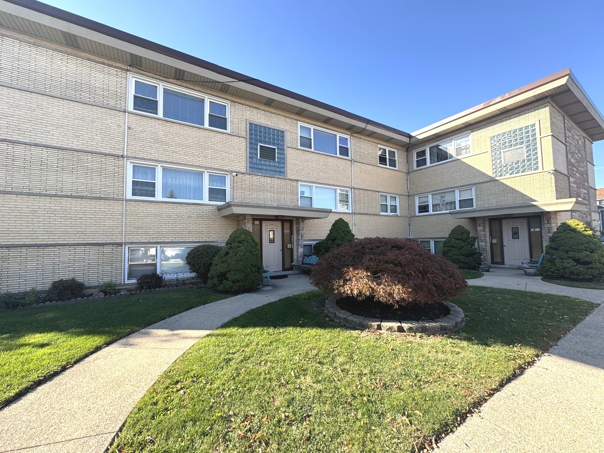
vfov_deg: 85.7
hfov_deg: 102.1
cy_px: 226
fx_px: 244
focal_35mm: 14
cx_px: 302
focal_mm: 2.22
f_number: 2.2
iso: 40
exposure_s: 1/332
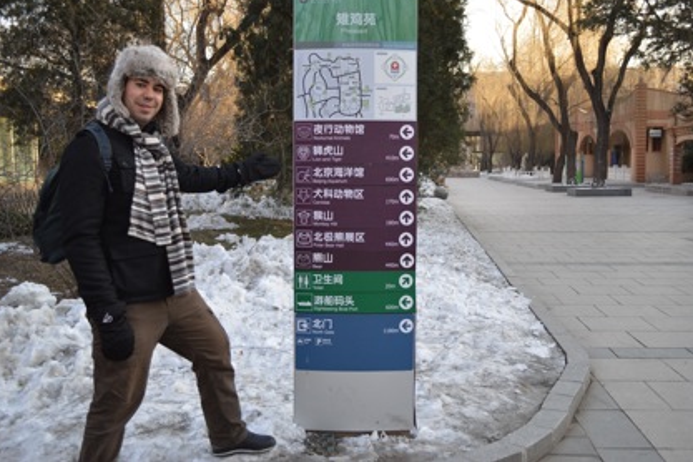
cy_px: 220
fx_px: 731
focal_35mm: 38
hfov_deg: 50.7
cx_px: 346
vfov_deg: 35.0
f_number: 4
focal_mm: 24
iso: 720
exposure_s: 1/500
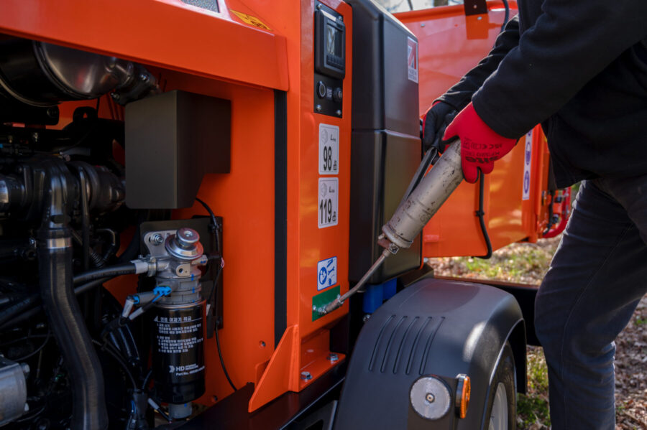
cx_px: 324
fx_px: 539
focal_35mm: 30
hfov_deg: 62.0
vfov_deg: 43.6
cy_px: 215
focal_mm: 30
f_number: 4
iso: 250
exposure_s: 1/125
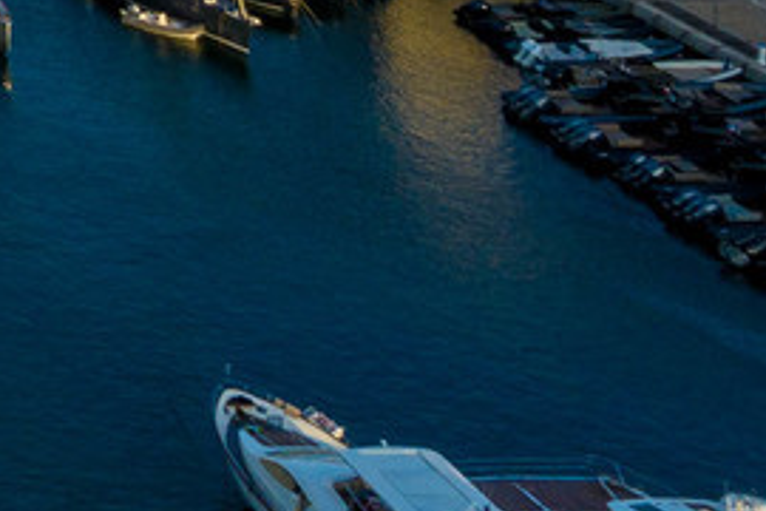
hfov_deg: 10.6
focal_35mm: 148
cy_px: -1104
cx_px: -1367
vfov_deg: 7.8
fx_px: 3149
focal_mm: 12.3
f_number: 9
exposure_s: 1/120
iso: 100
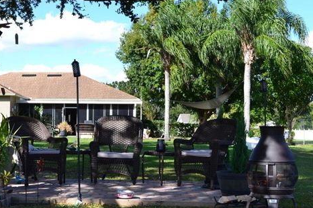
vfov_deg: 22.9
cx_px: 99
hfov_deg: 33.6
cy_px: 124
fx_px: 513
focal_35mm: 59
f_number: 10
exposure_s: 1/250
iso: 400
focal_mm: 26
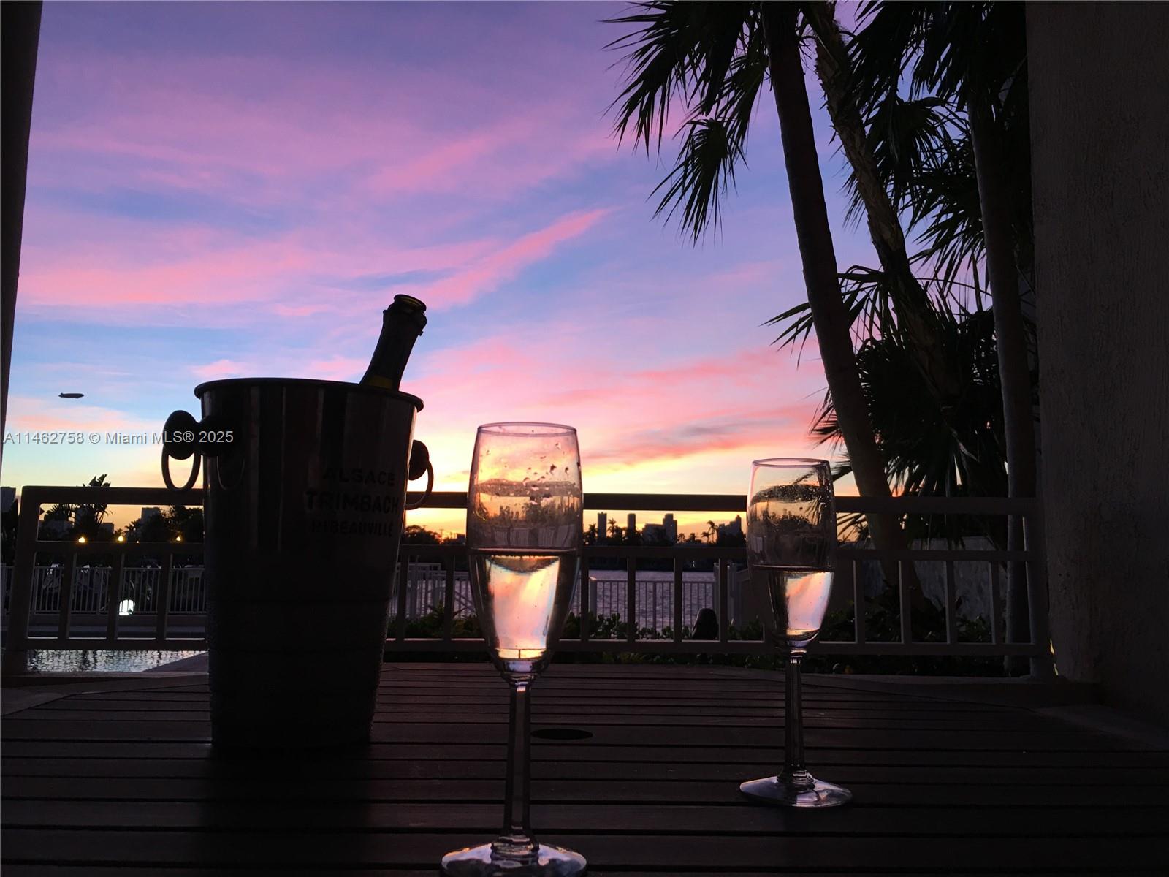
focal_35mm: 29
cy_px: 438
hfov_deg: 61.7
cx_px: 584
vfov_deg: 48.2
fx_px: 979
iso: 25
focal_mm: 4.15
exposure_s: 1/30
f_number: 2.2
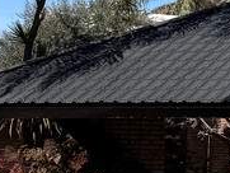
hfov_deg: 9.3
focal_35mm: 159
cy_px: 100
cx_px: 726
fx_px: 1057
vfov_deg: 9.3
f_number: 1.78
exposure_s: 1/4405
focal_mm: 6.76
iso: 80
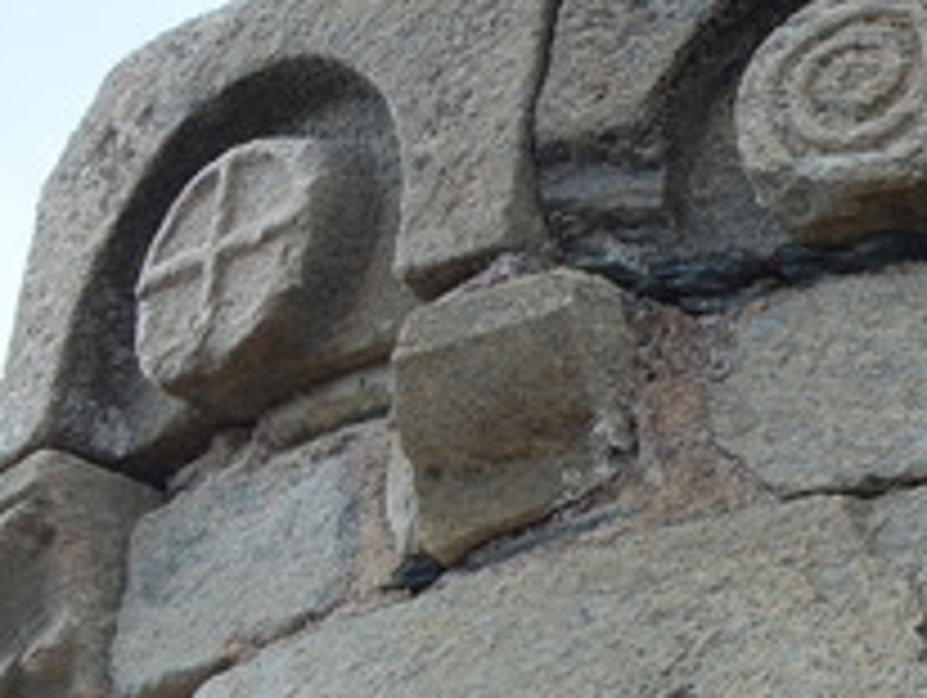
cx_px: 1204
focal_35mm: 222
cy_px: 315
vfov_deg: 6.7
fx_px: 5952
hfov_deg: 8.8
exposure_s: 1/200
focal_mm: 50
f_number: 7.1
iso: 200
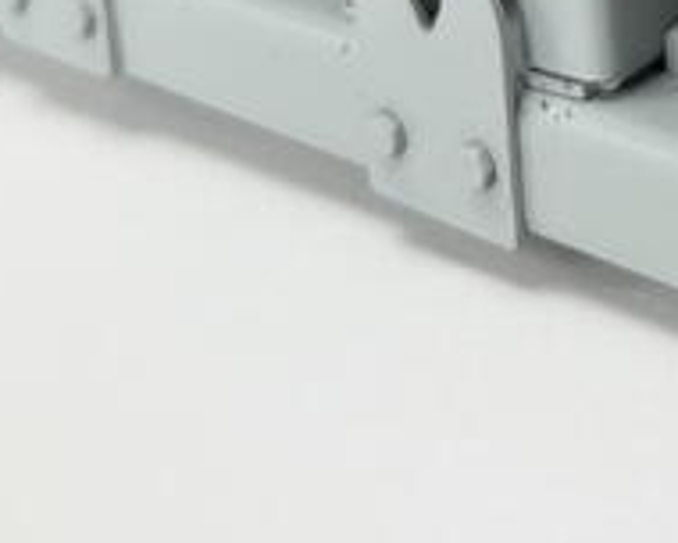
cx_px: 860
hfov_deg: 13.6
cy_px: -618
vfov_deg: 10.2
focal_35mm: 137
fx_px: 2749
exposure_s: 1/120
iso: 40
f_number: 1.6
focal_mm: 5.1
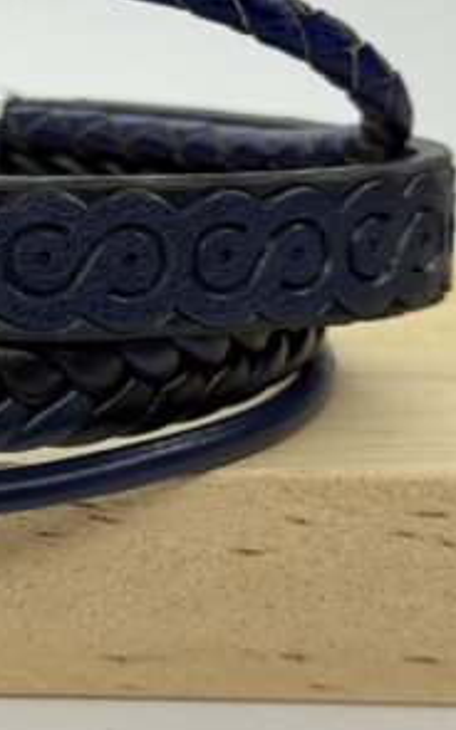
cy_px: 233
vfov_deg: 15.1
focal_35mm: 138
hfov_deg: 9.3
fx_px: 2748
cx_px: -141
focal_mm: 6.76
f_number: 1.78
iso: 100
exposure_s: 1/127
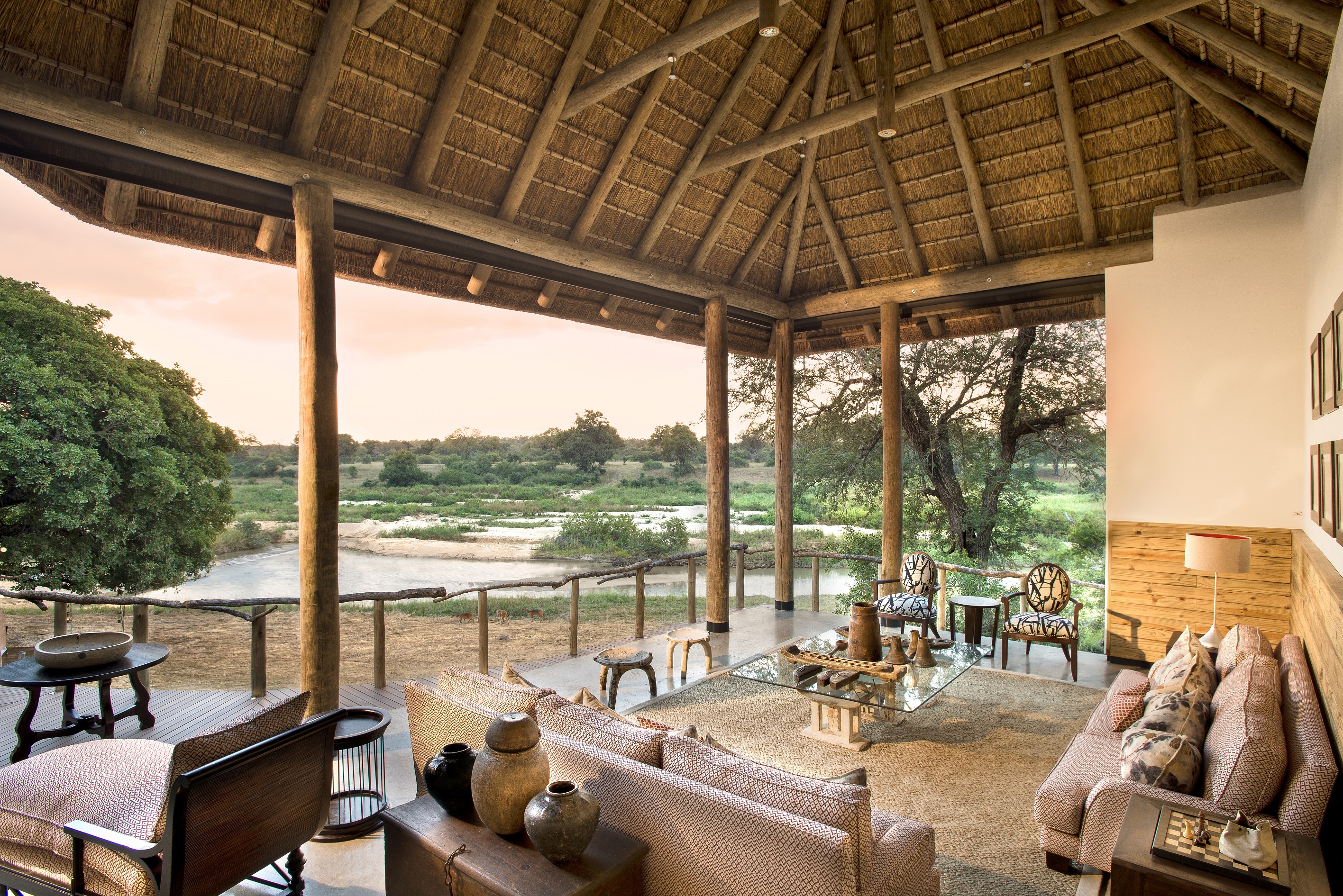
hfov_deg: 90.0
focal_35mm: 18
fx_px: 672
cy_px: 458
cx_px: 682
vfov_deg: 67.4
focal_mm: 17
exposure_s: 1/6
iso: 200
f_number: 9.5
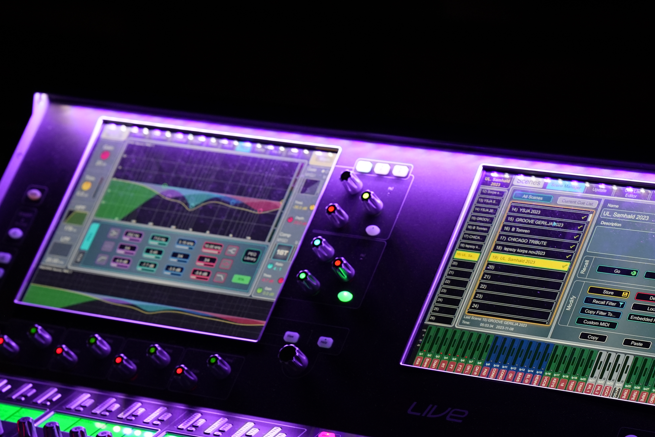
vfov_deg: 9.1
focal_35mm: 151
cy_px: 354
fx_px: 2747
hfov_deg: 13.6
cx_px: 392
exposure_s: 1/160
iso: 1600
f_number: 4
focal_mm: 85
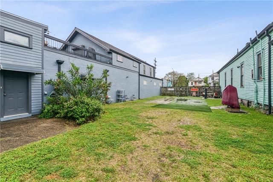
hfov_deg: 96.8
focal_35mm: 16
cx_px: 136
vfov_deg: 73.7
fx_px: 121
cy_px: 91
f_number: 11
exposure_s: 1/640
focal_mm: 16
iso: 800
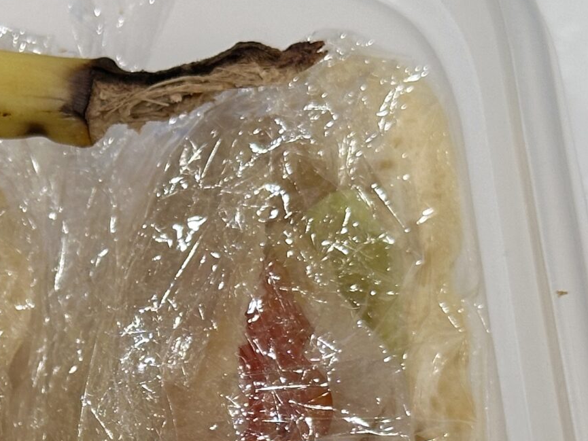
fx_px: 2412
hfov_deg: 13.5
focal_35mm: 142
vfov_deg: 10.3
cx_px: -127
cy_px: 555
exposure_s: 1/50
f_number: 1.78
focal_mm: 6.86
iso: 100
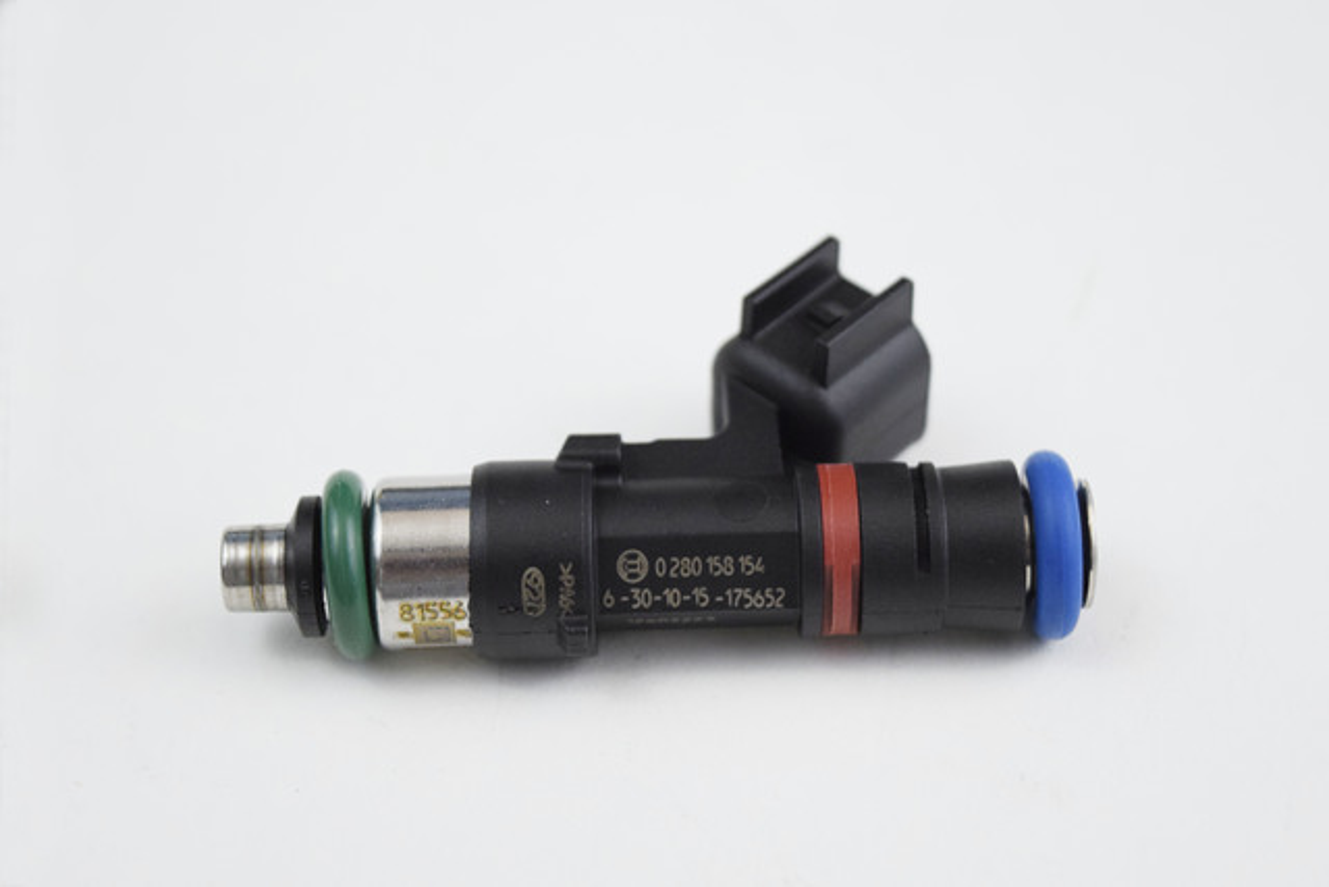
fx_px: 2880
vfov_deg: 17.5
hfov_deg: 26.0
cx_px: 664
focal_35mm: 78
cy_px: 444
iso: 1250
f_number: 5.6
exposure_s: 1/60
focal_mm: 52
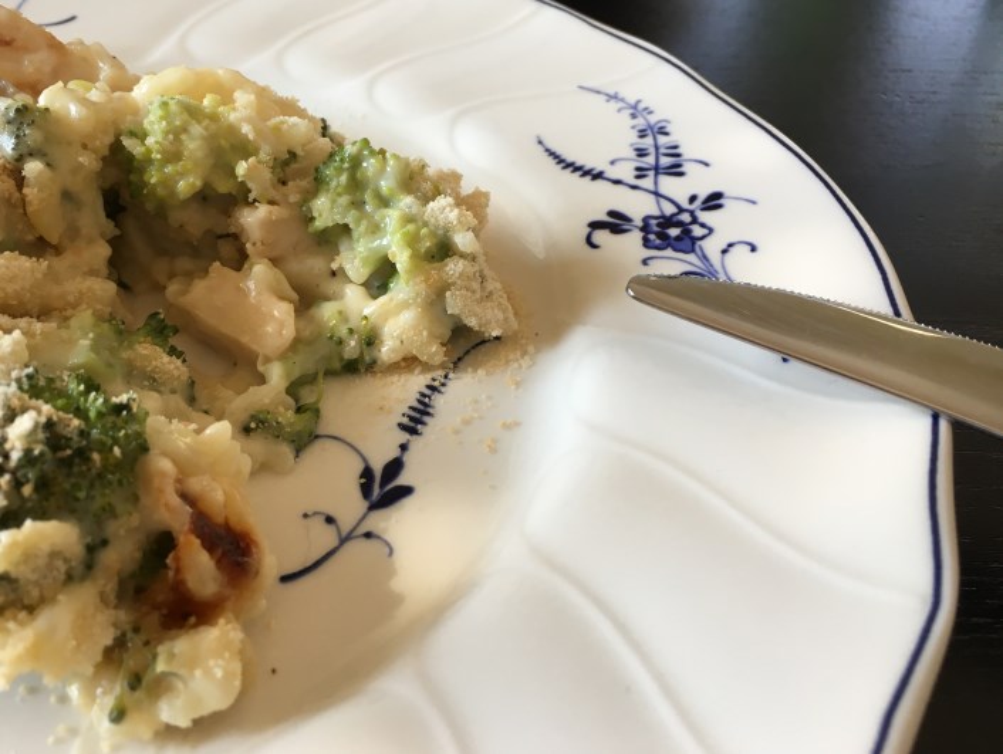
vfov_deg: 48.3
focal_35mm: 29
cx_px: 502
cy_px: 377
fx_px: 841
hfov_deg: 61.6
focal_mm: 4.15
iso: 25
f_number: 2.2
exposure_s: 1/33
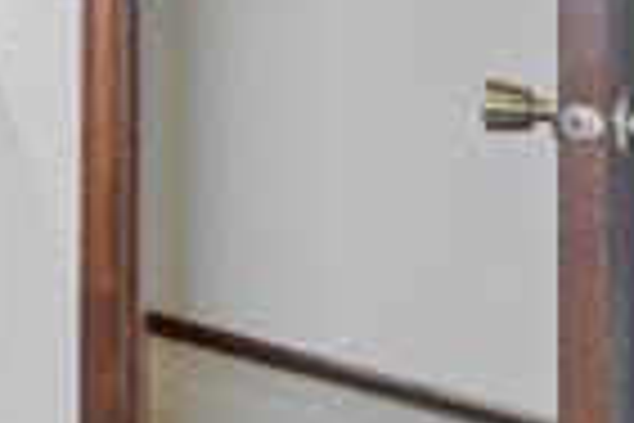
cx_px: -665
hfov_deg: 18.3
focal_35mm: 68
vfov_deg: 17.8
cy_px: -216
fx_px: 1197
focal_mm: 10
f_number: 8
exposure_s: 1/8
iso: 800
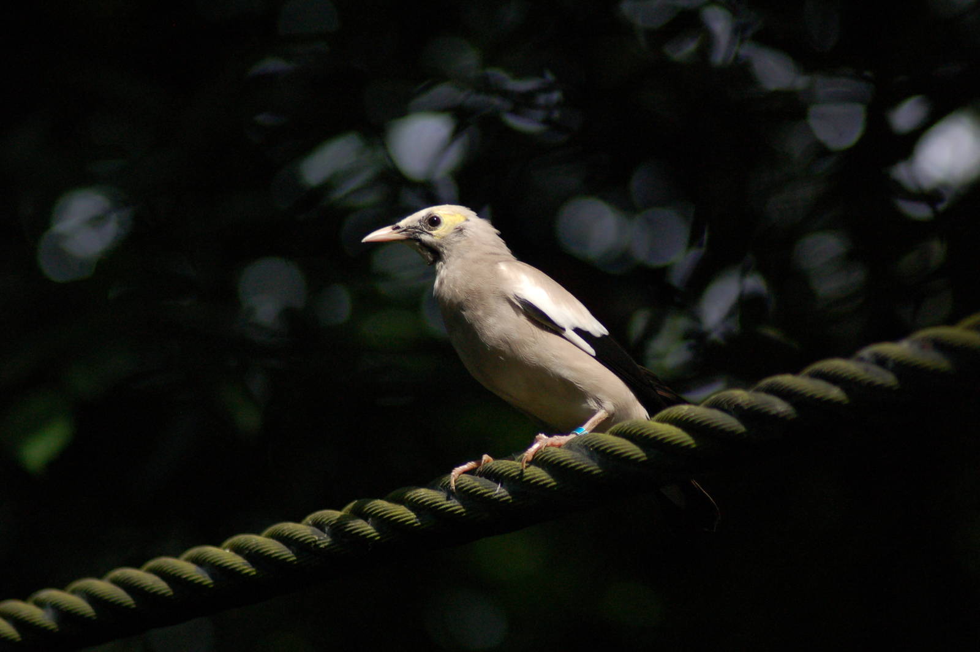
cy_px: 326
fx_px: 5508
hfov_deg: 10.2
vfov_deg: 6.8
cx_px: 490
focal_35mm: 202
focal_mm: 135
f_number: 4.5
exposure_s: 1/1250
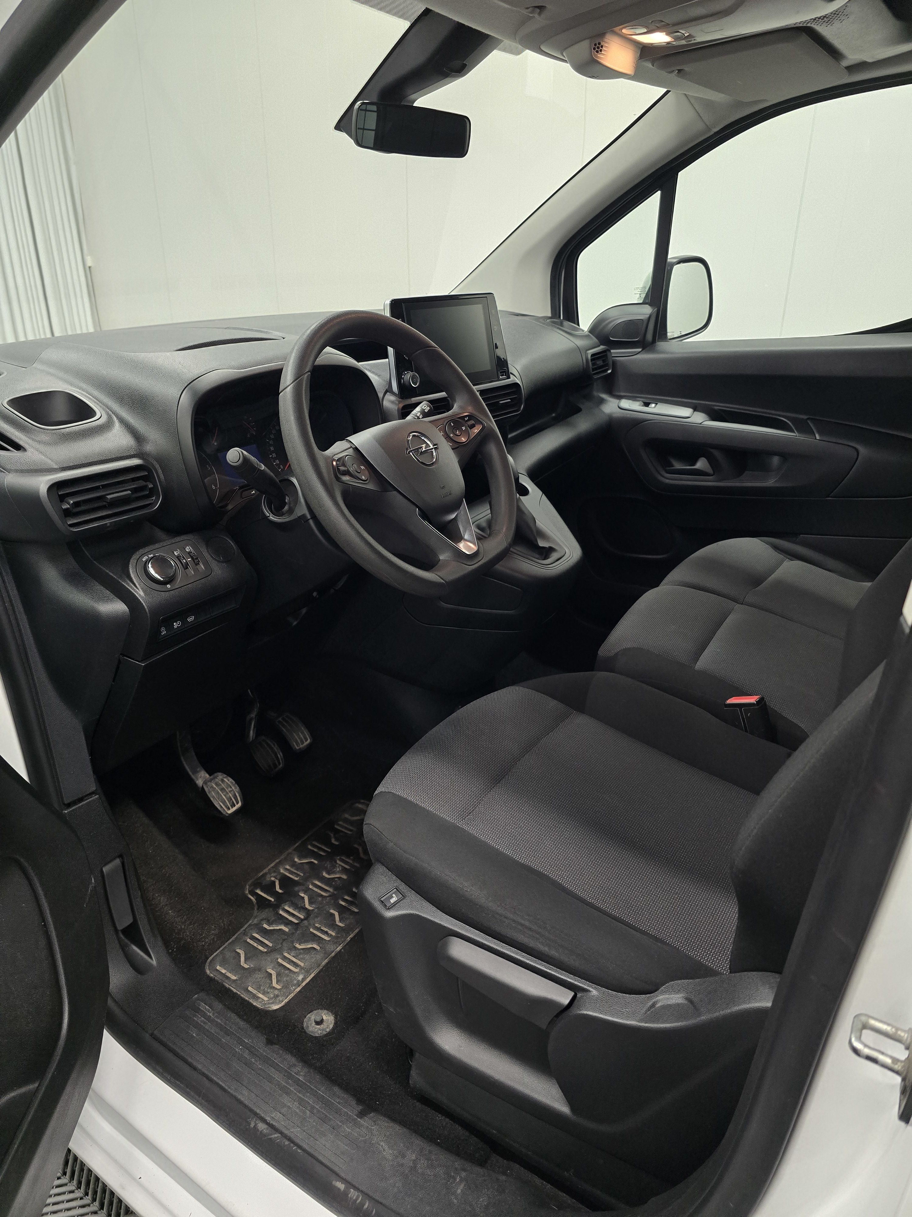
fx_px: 808
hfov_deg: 58.9
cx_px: 456
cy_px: 608
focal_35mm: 23
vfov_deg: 73.9
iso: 800
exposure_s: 1/100
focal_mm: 6.3
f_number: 1.7
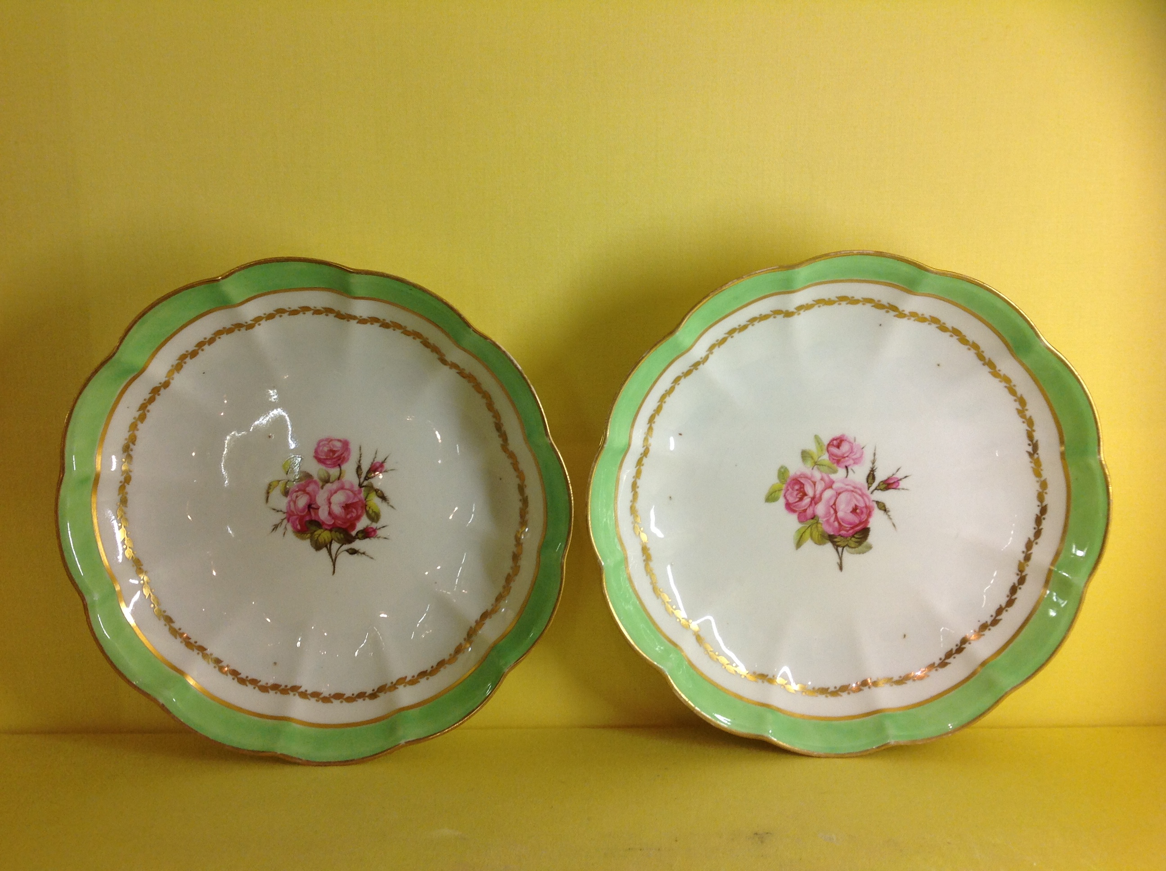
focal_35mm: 35
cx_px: 583
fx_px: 1177
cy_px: 436
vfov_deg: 40.6
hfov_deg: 52.7
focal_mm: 4.28
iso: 64
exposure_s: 1/40
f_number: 2.4
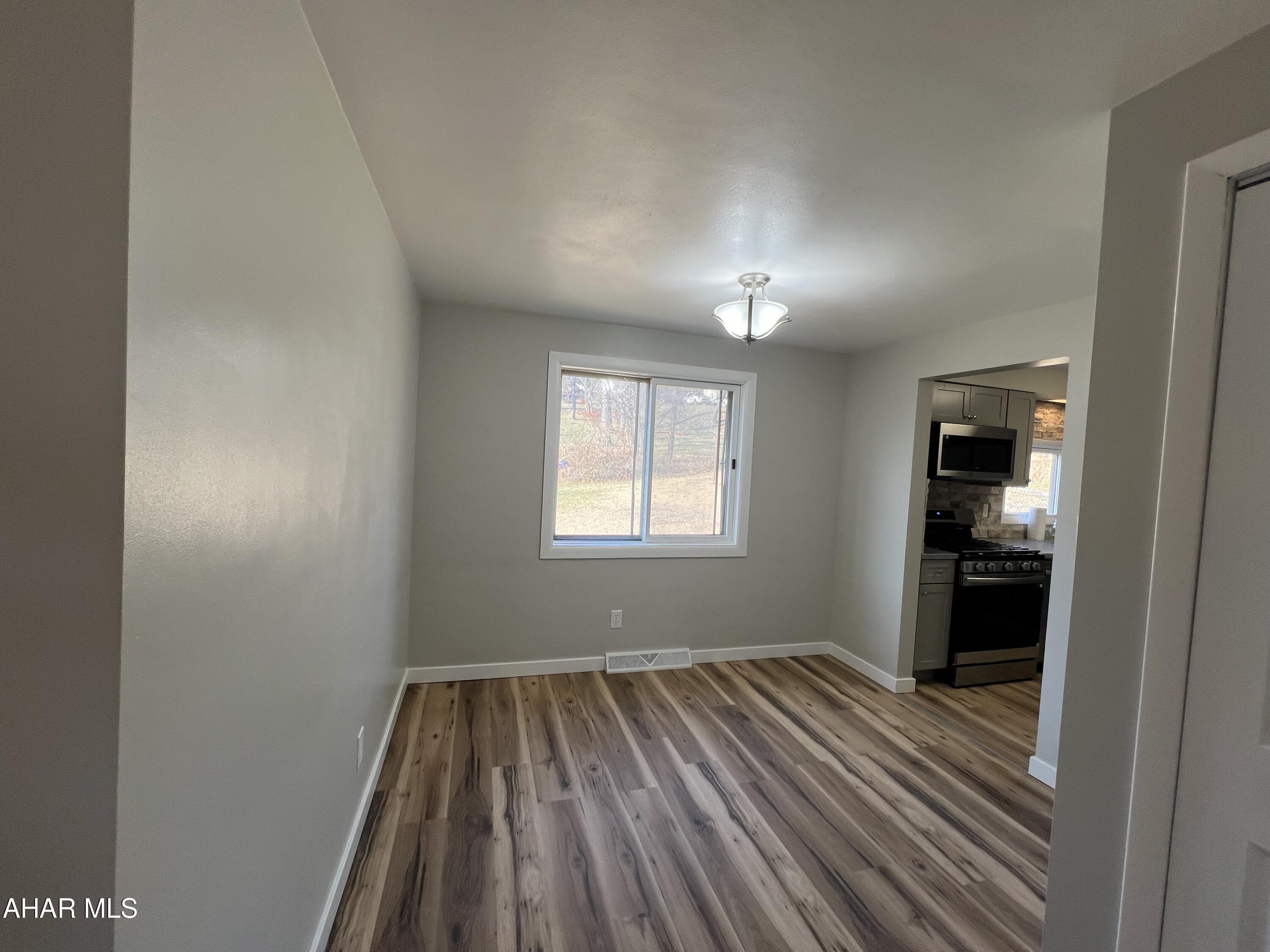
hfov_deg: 106.2
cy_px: 476
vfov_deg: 89.9
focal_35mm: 13
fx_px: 477
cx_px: 635
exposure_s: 1/120
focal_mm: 1.57
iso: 40
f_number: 1.8
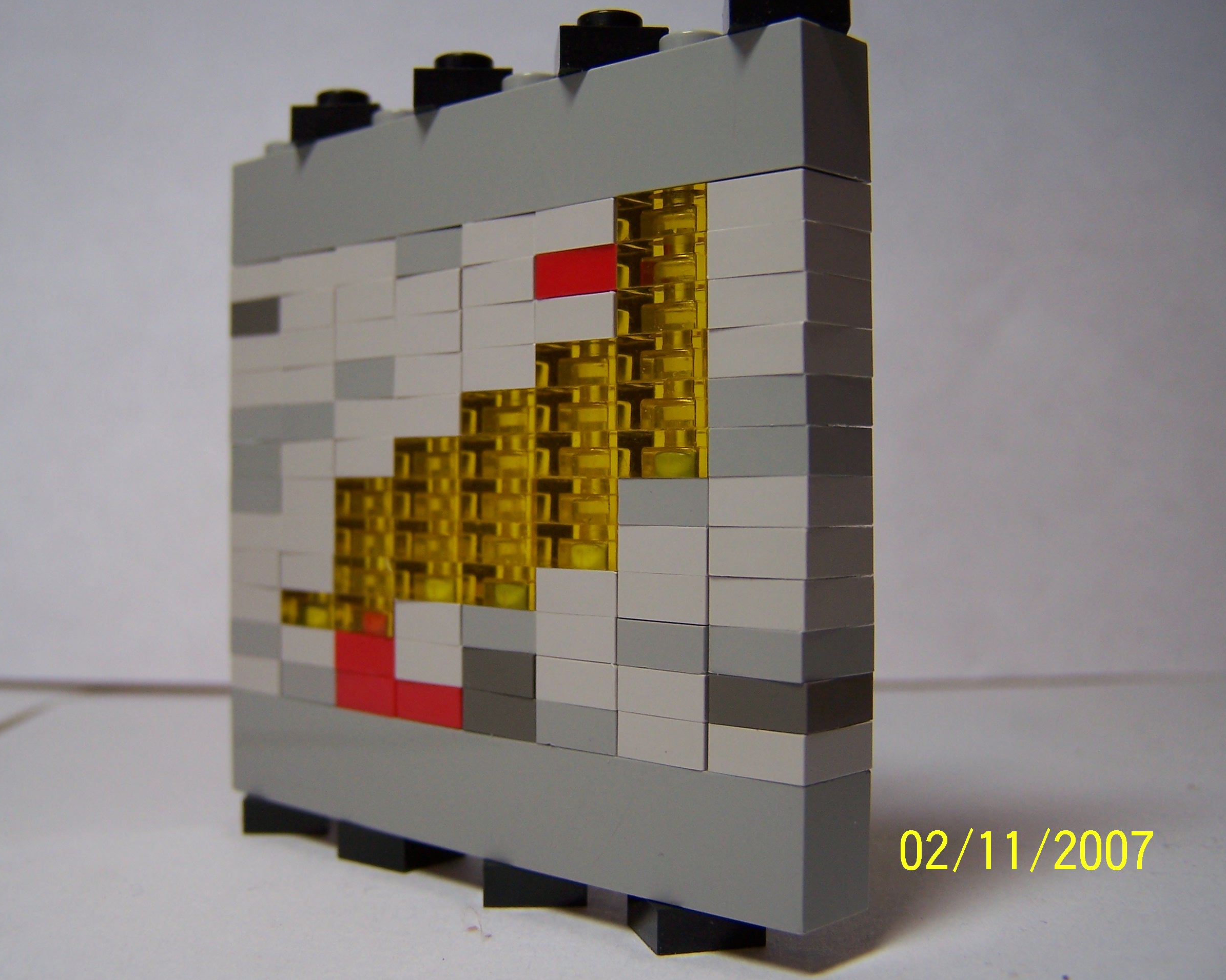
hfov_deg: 45.8
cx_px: 566
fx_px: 1451
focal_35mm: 40
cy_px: 487
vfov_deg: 37.3
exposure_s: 1/60
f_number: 2.8
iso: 80
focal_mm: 6.3
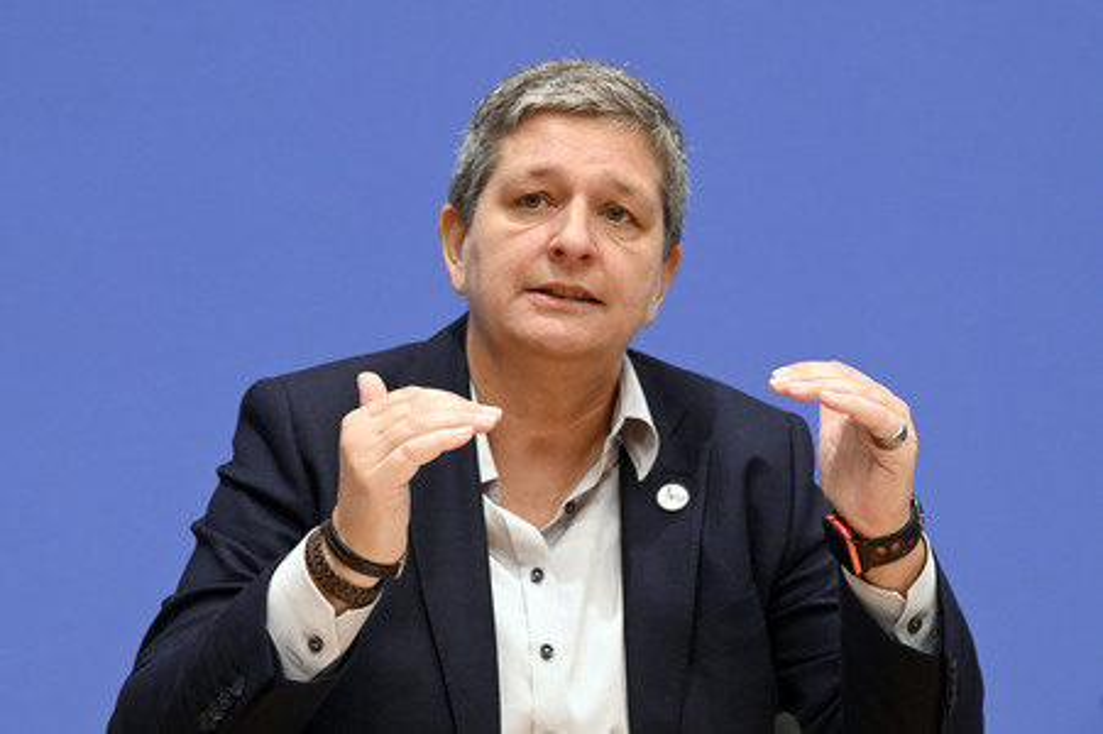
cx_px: 552
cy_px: 367
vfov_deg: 13.4
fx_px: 3123
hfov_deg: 20.0
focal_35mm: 102
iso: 5000
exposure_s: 1/500
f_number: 5.6
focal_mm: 102
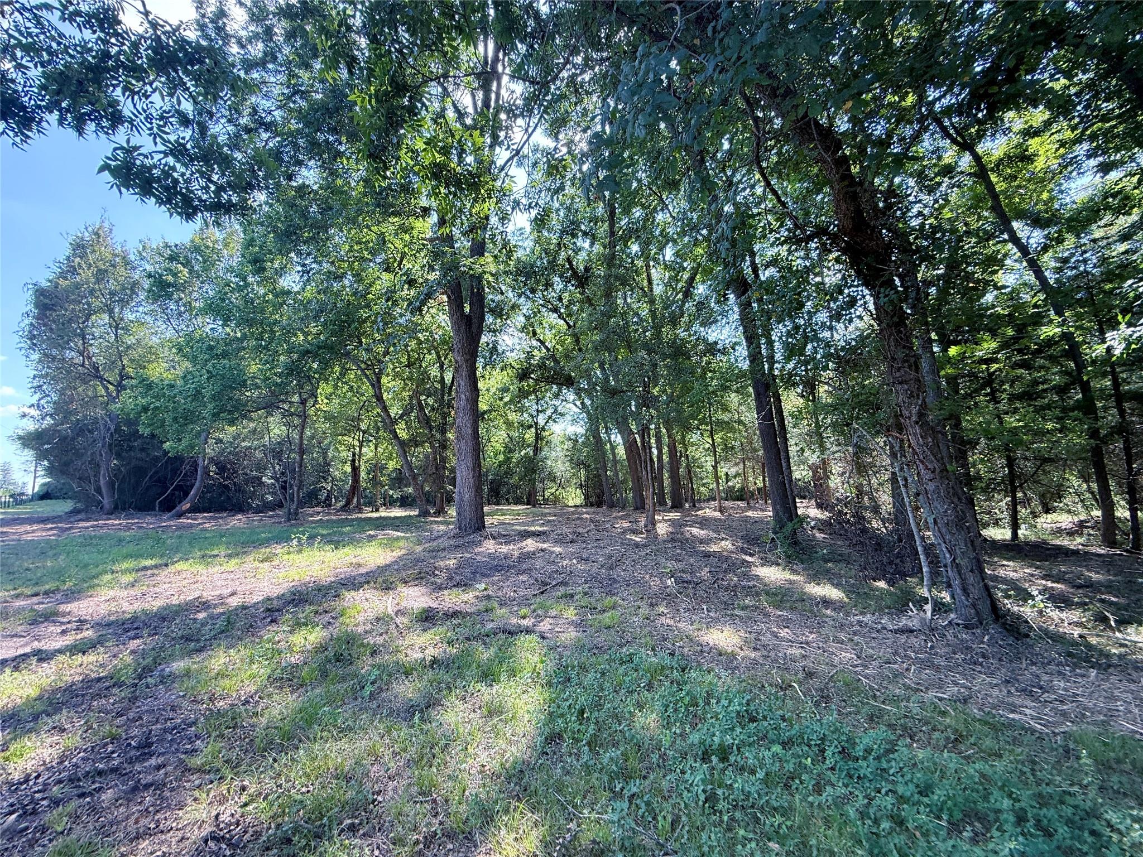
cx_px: 572
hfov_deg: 102.1
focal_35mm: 14
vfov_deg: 85.7
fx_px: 462
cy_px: 428
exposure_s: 1/171
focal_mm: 2.22
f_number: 2.2
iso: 64
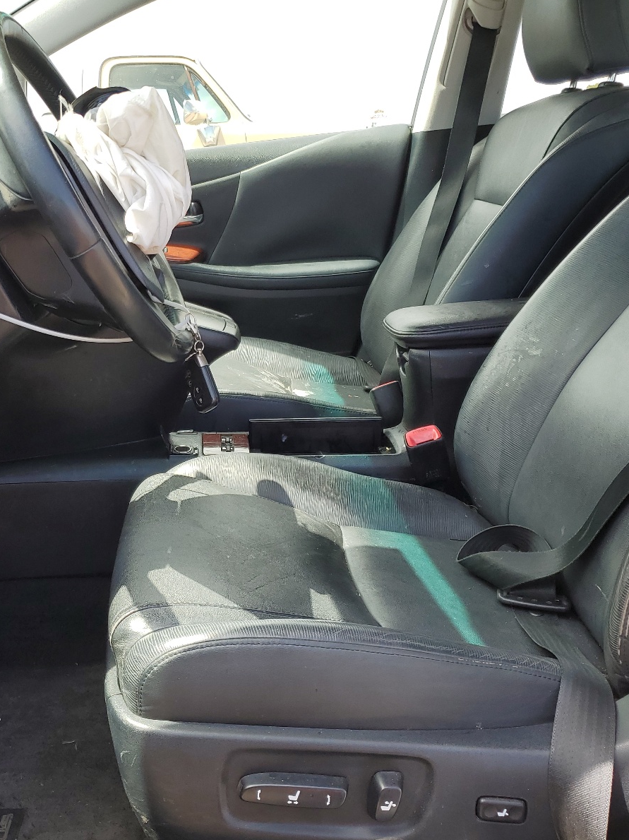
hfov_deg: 39.9
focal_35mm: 35
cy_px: 419
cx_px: 183
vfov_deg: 52.6
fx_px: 848
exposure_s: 1/556
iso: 50
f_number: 1.5
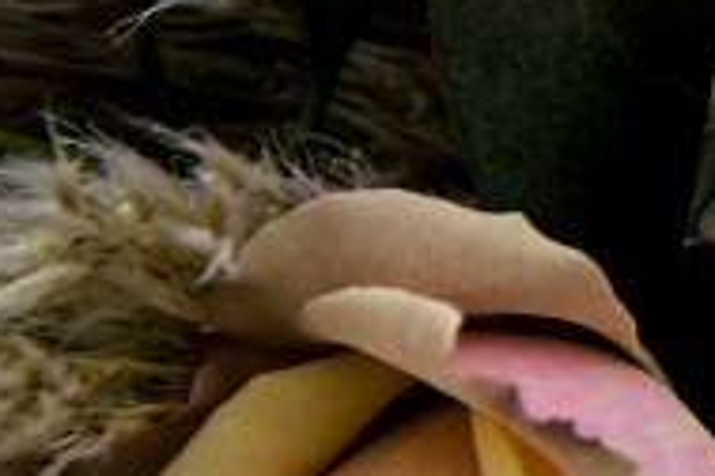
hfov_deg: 2.9
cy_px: 34
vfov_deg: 2.0
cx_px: 1634
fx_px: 13842
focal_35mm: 697
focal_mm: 120
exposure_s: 1/320
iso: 200
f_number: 9
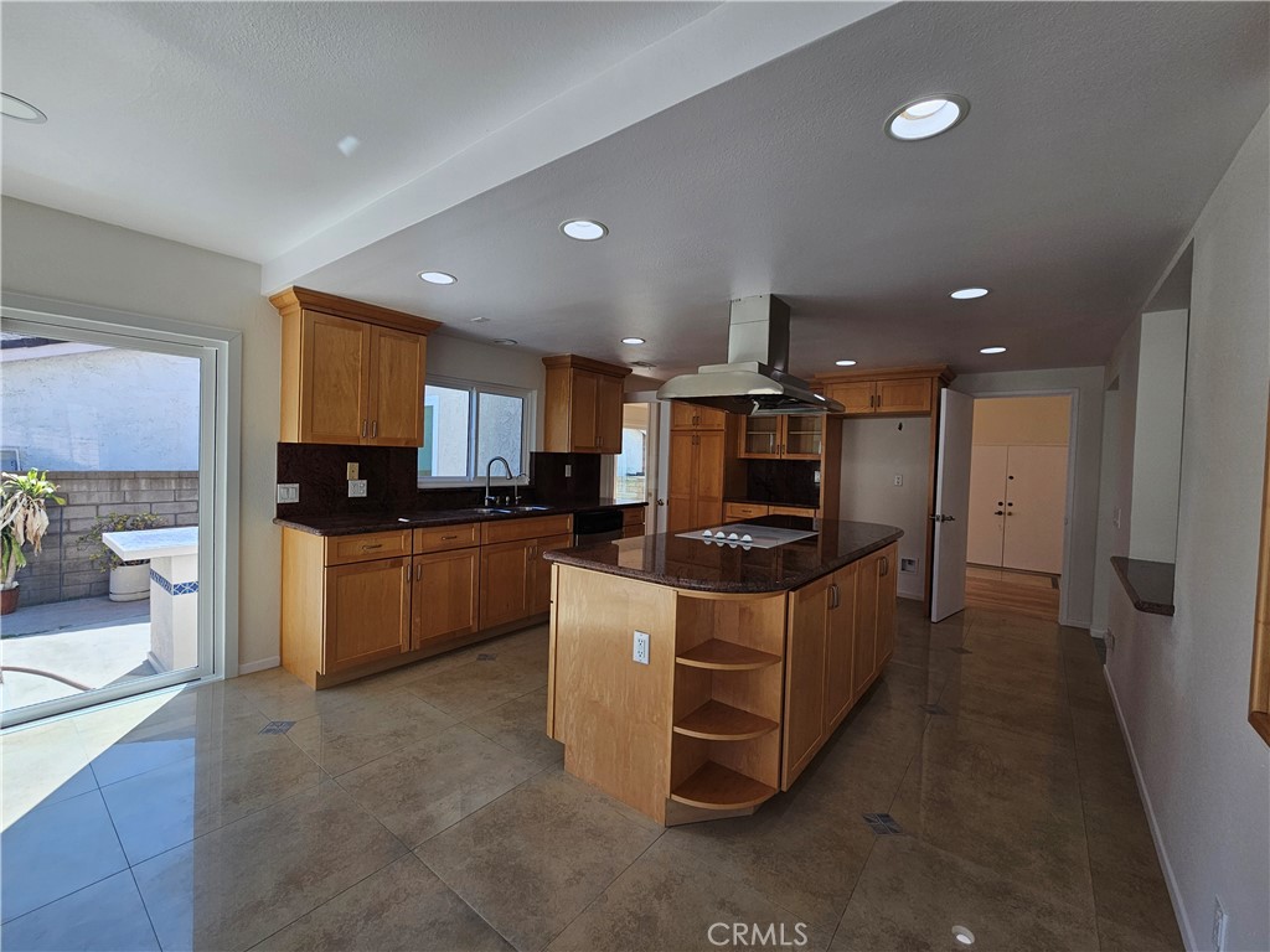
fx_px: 477
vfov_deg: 89.9
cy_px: 476
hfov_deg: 106.2
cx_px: 635
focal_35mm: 13
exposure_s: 1/281
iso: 50
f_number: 2.2
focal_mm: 2.2
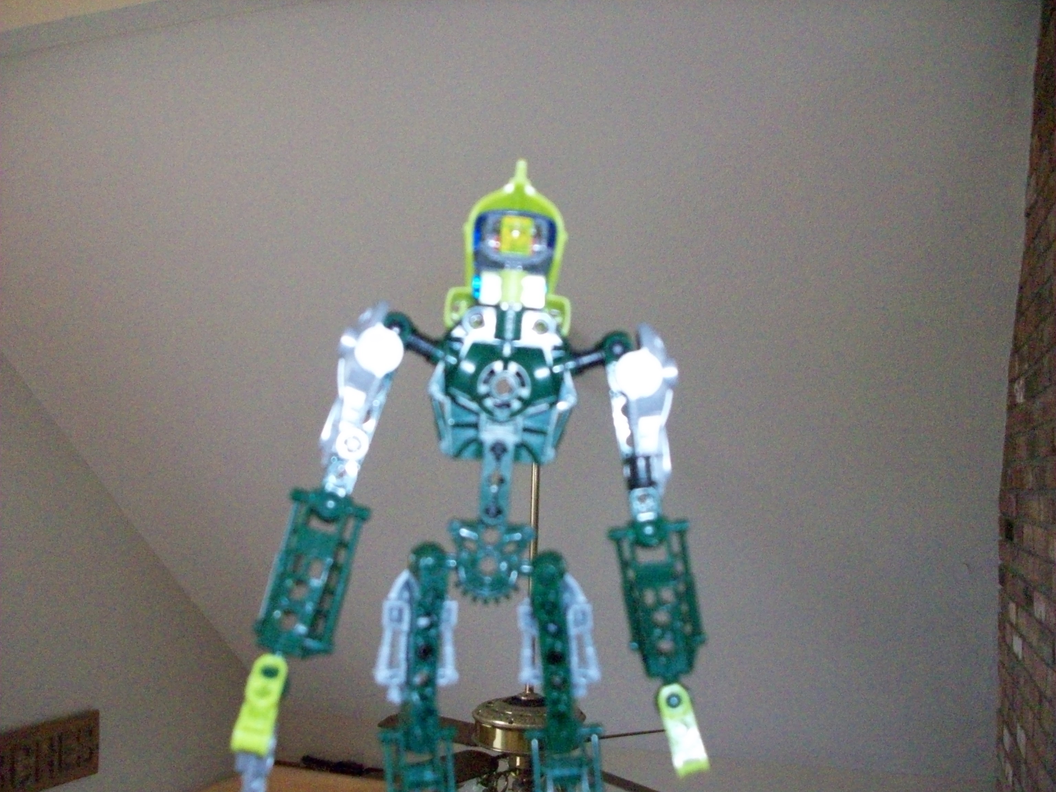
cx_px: 528
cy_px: 396
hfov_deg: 54.0
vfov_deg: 41.8
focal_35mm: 34
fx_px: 1037
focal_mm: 5.7
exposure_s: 1/128
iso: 800
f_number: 2.8
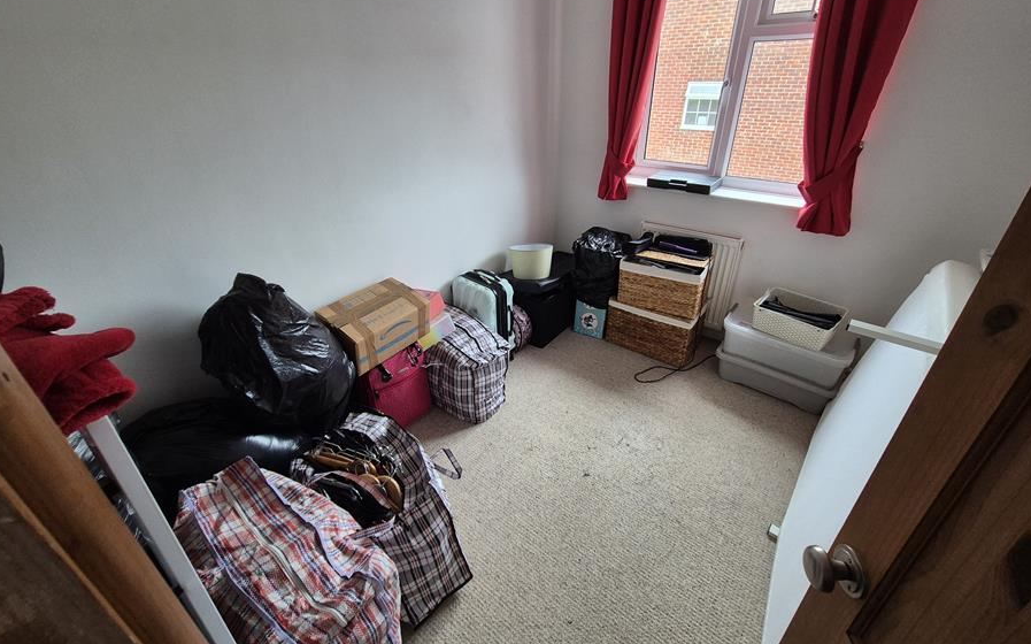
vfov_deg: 78.5
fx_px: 393
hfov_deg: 105.3
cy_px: 302
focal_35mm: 14
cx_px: 512
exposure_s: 1/50
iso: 250
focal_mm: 2.2
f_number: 2.2
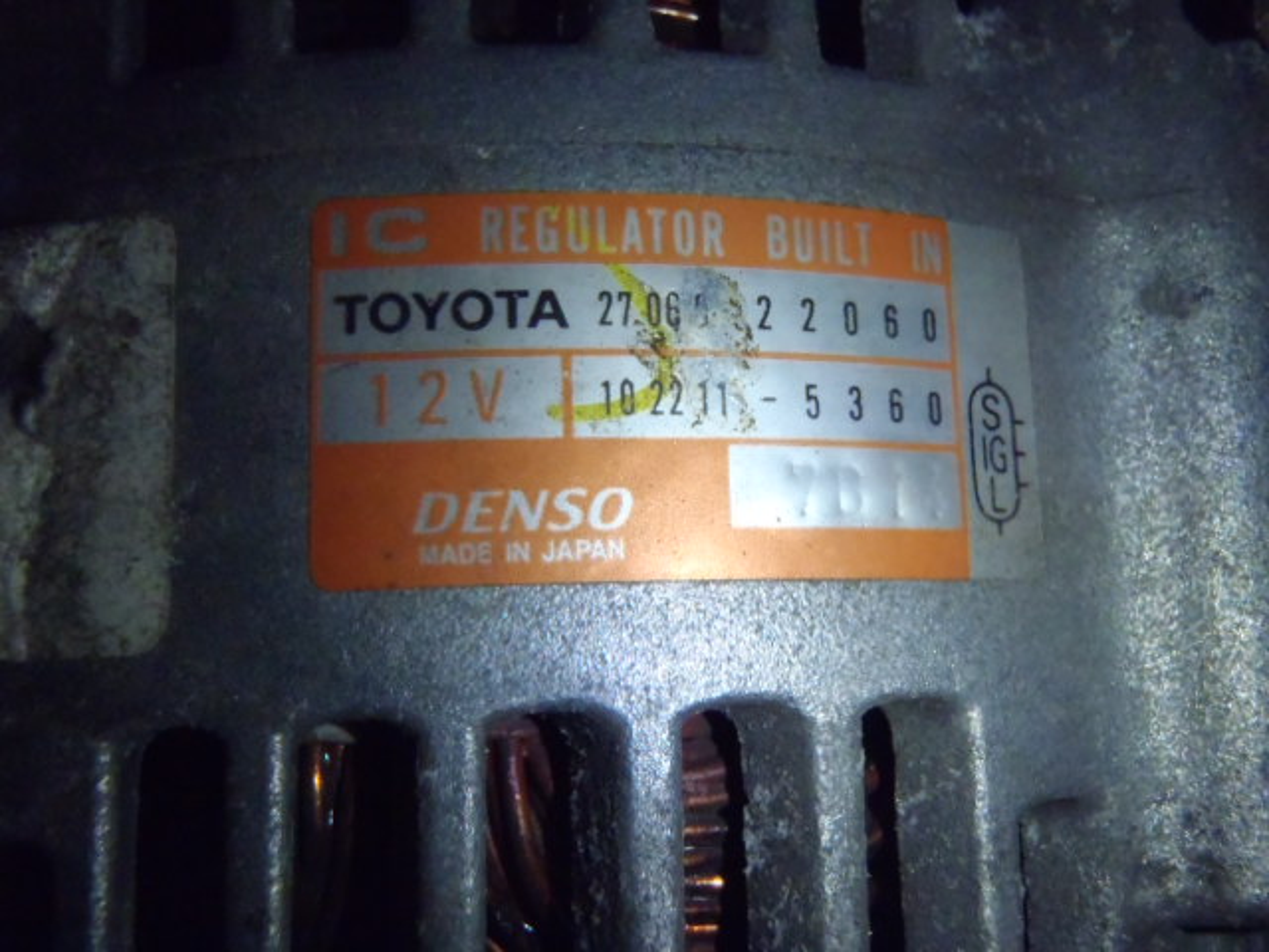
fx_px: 1356
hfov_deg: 50.1
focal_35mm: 37
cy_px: 476
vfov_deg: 38.7
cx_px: 634
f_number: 4.7
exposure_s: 1/100
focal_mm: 6.64
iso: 800
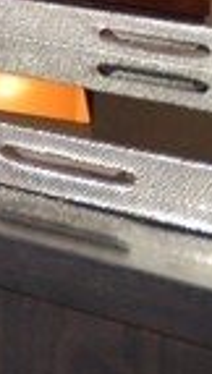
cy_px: -256
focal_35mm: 119
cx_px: -1059
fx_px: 1183
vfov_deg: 15.8
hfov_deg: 5.2
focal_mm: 10
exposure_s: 1/60
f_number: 4
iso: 400
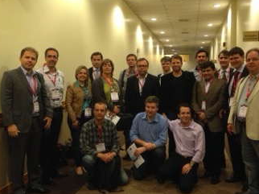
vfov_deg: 35.1
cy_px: 98
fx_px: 307
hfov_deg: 45.7
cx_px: 150
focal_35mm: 41
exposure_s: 1/20
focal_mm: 4.12
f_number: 2.4
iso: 400
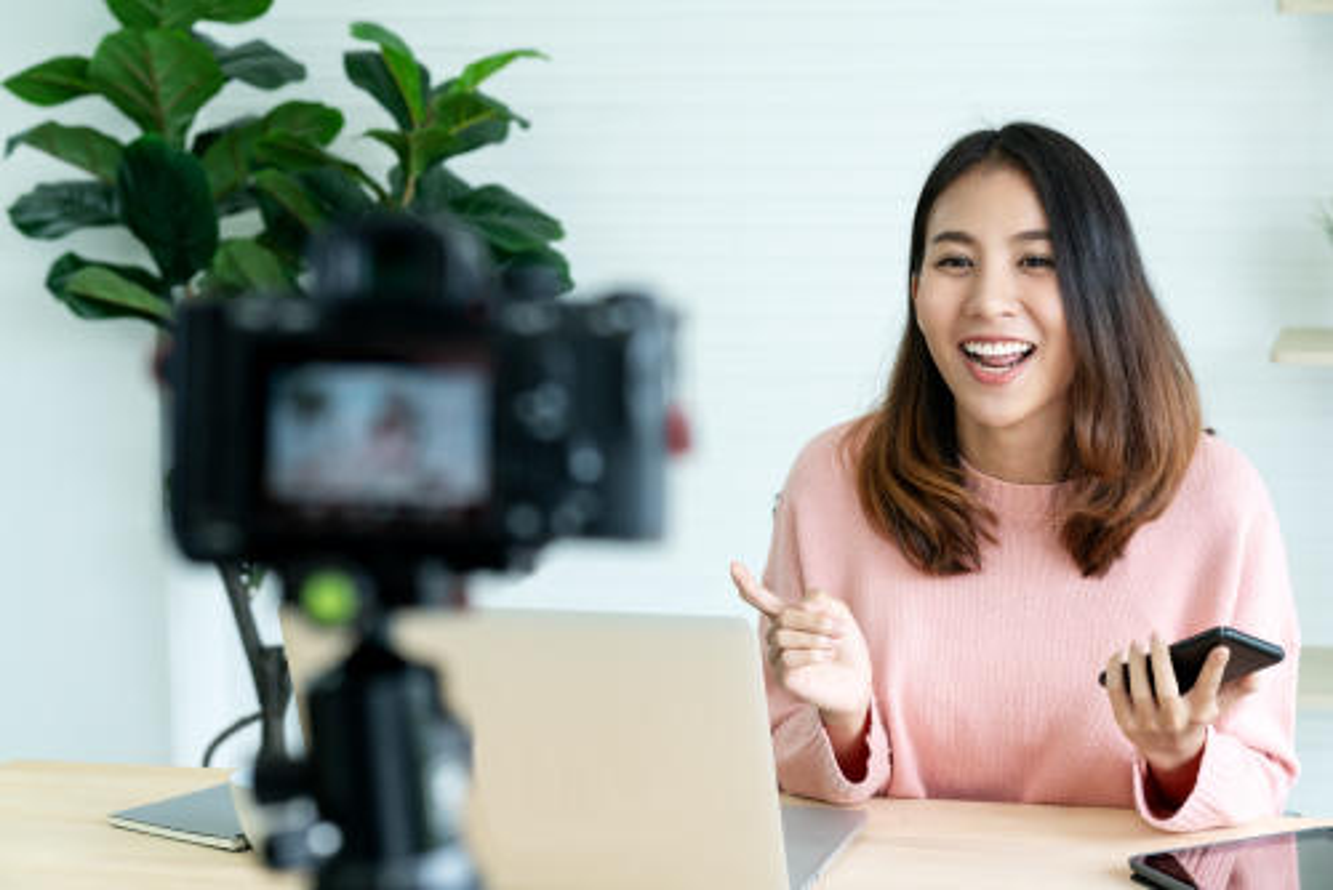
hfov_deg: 23.9
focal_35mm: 85
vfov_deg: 16.1
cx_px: 666
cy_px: 445
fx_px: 3149
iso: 500
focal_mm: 85
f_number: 5
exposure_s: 1/160
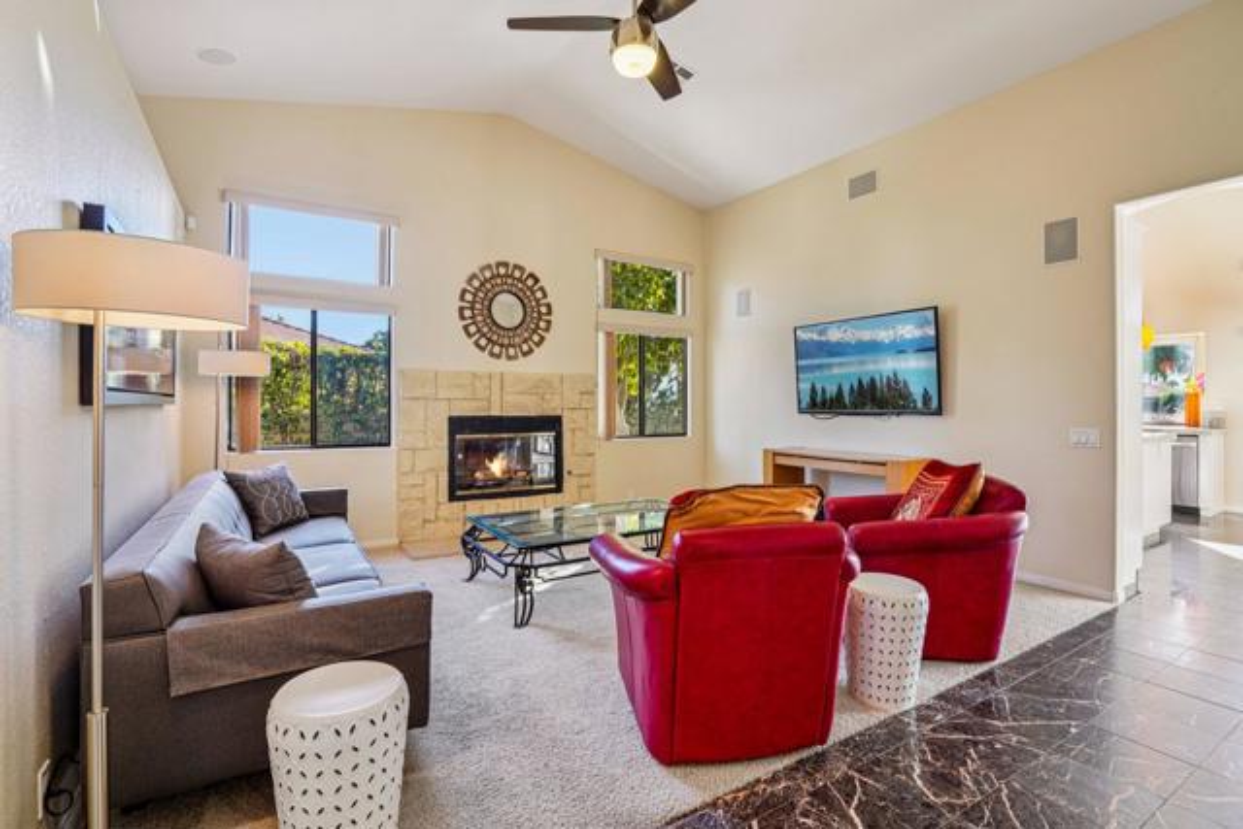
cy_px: 414
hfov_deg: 96.7
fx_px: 553
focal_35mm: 16
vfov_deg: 73.8
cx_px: 622
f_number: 8
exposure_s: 1/10
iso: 400
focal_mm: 16
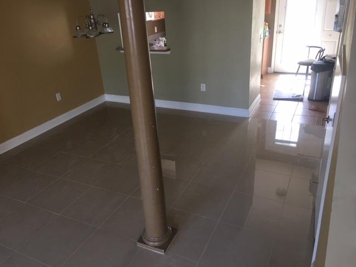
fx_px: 298
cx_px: 178
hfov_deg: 61.7
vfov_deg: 48.2
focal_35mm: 29
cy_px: 134
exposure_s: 1/15
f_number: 2.2
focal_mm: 4.15
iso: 25
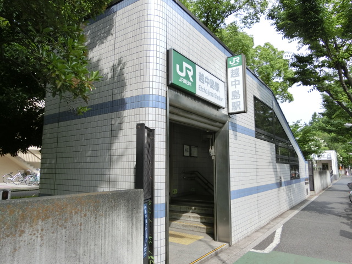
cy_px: 132
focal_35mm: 25
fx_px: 254
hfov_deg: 69.4
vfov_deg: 54.9
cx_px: 176
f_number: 3.5
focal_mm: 4.5
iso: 80
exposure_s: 1/500
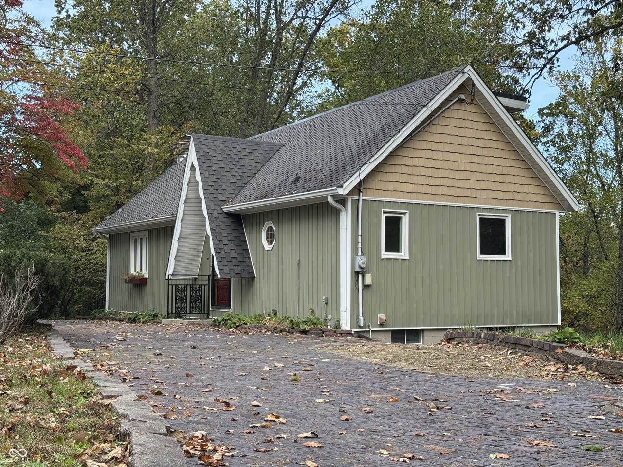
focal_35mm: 48
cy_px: 234
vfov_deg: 30.3
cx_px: 312
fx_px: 864
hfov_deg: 39.7
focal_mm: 6.76
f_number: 1.78
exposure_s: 1/639
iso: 64
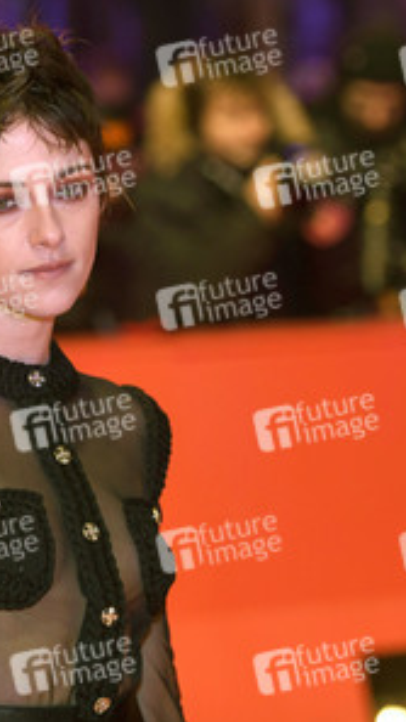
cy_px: 362
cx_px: 9
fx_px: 2986
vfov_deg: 13.8
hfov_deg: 7.7
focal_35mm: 156
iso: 1250
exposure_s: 1/400
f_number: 3.2
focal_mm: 98
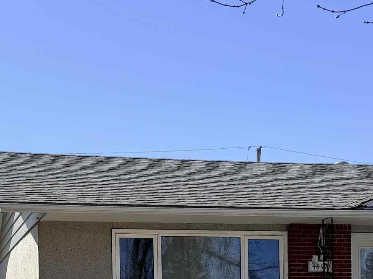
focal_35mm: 83
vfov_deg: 17.0
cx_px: 171
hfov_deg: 23.6
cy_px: 333
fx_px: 894
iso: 80
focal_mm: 6.76
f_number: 1.78
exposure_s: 1/6173
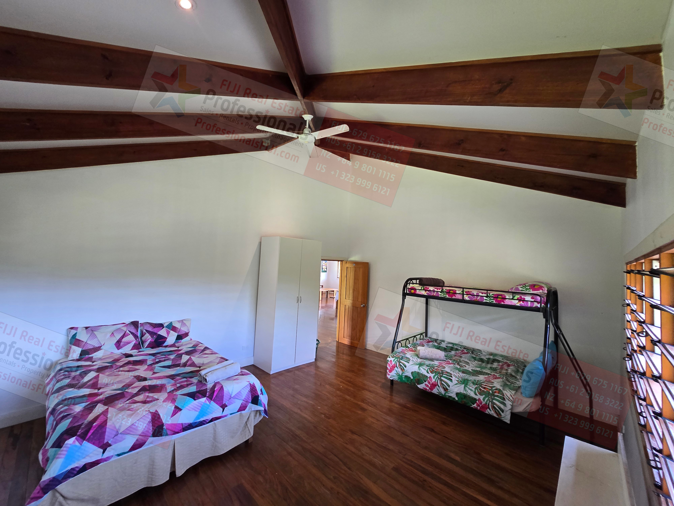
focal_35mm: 13
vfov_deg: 89.9
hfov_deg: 106.2
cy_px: 253
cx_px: 337
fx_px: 253
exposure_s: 1/50
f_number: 2.2
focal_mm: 2.2
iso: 200
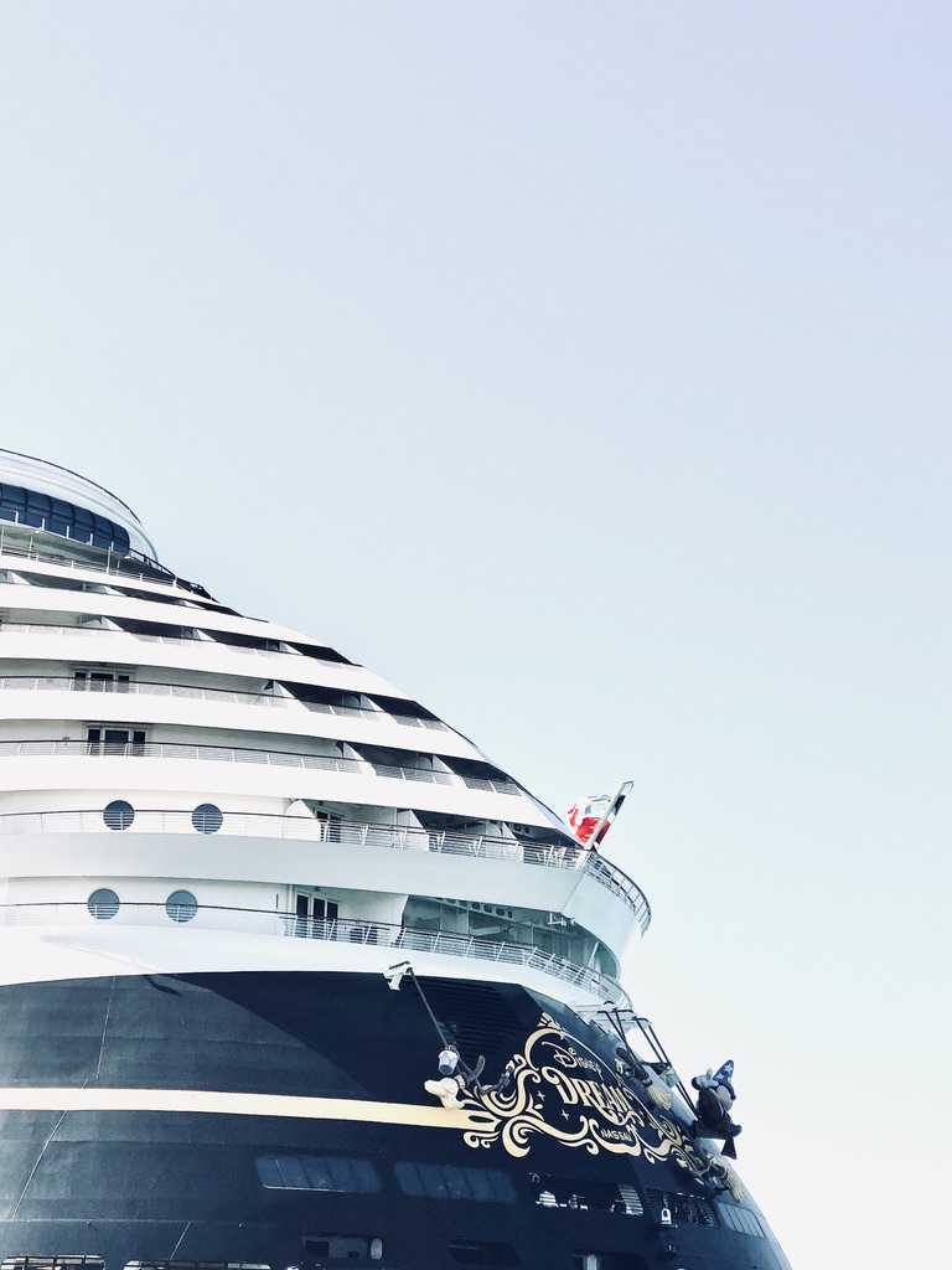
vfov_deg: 33.8
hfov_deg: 25.7
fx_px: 2090
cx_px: 476
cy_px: 635
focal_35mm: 57
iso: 20
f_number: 2.8
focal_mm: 6.6
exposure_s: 1/750
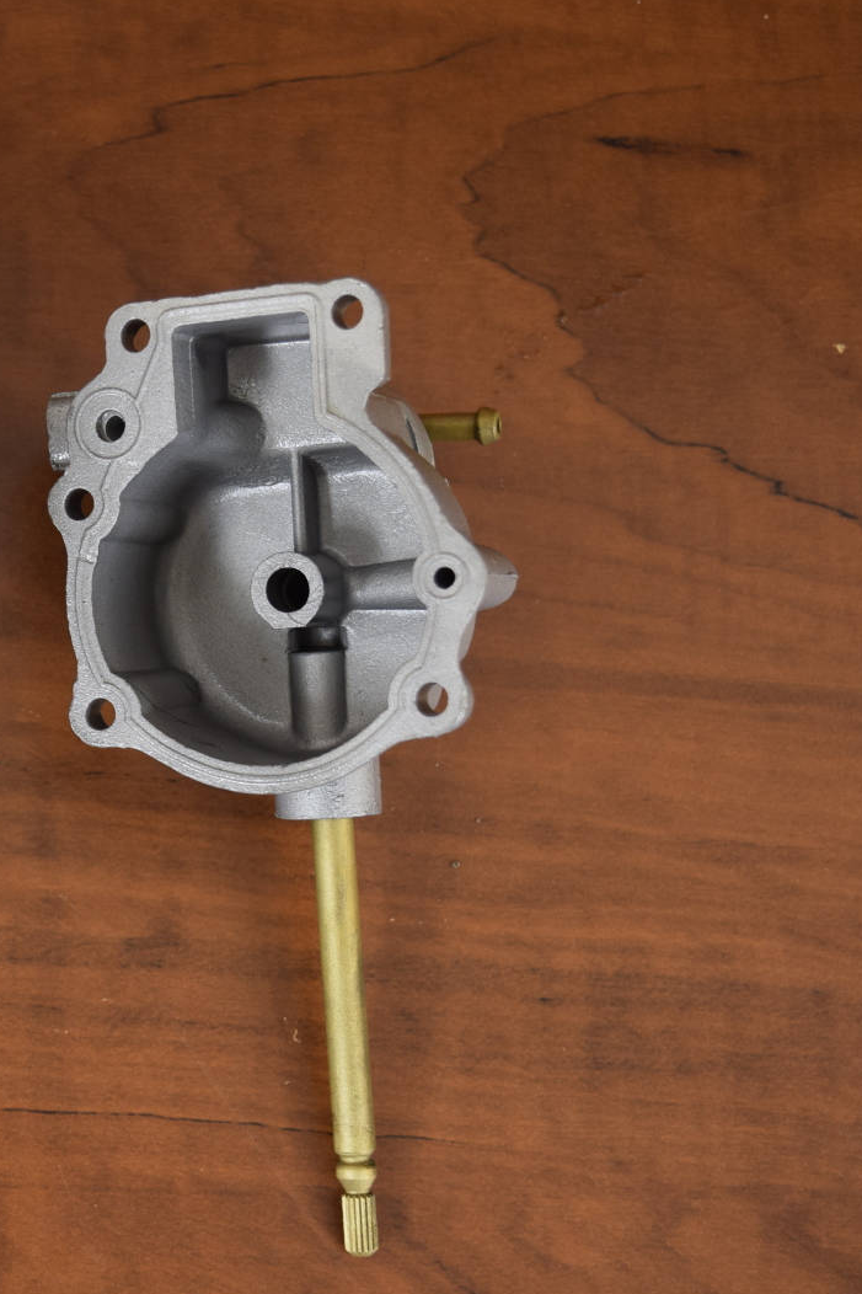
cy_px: 651
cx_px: -86
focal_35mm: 71
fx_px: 2542
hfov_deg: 18.5
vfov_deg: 28.6
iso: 400
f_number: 5.6
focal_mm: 31
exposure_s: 1/125
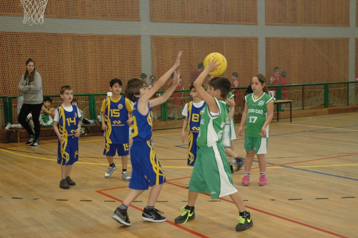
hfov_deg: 35.1
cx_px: 179
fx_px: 566
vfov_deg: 23.7
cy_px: 119
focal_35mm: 57
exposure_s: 1/60
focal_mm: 38
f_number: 4.2
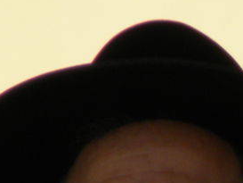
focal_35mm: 2122
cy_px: 329
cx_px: 506
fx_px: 14903
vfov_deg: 0.7
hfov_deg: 0.9
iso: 80
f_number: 5.4
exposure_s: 1/772
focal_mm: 75
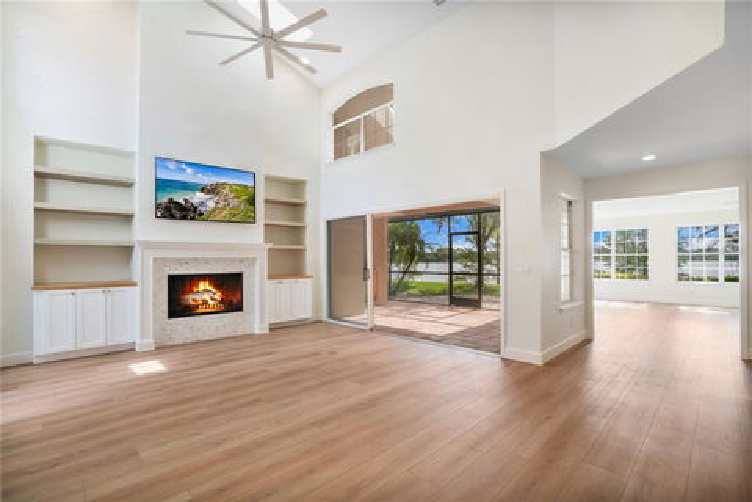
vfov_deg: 73.7
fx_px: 334
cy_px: 251
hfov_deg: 96.7
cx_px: 376
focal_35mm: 16
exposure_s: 1/10
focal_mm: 16
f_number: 20
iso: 2500
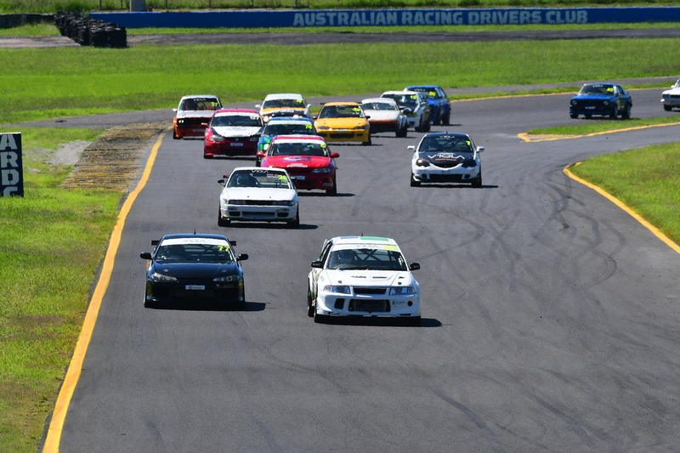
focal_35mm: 630
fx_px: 11897
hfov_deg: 3.3
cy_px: 226
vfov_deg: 2.2
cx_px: 340
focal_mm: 420
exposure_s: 1/640
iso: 500
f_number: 13
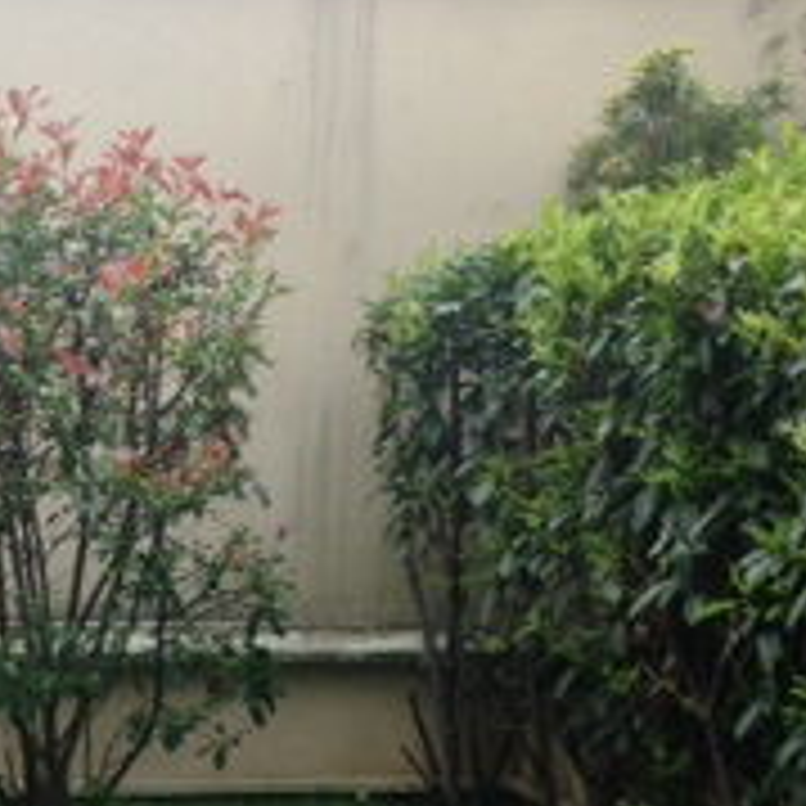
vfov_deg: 16.1
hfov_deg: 16.4
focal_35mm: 104
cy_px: 950
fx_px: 2740
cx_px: 27
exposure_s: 1/200
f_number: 2.4
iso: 50
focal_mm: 4.12
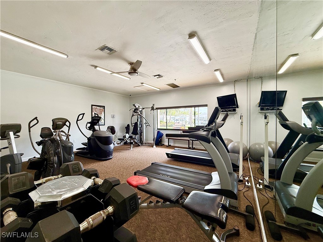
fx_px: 131
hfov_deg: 102.1
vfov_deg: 85.7
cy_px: 121
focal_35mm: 14
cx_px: 162
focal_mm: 2.22
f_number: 2.2
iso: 125
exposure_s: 1/120
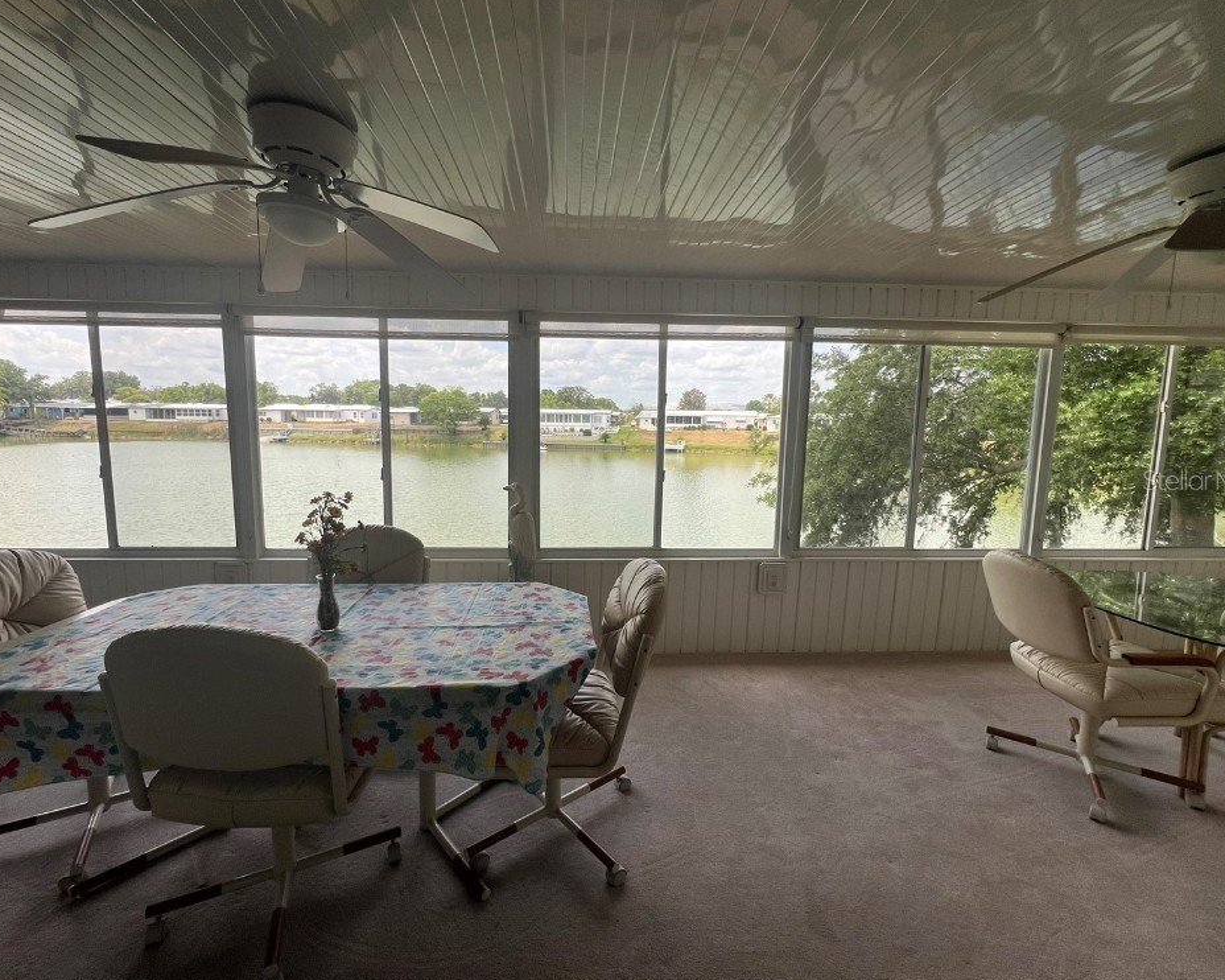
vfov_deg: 87.9
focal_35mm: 14
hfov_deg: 100.7
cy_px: 479
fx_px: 507
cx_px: 591
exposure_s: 1/523
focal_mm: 1.57
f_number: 1.8
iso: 32
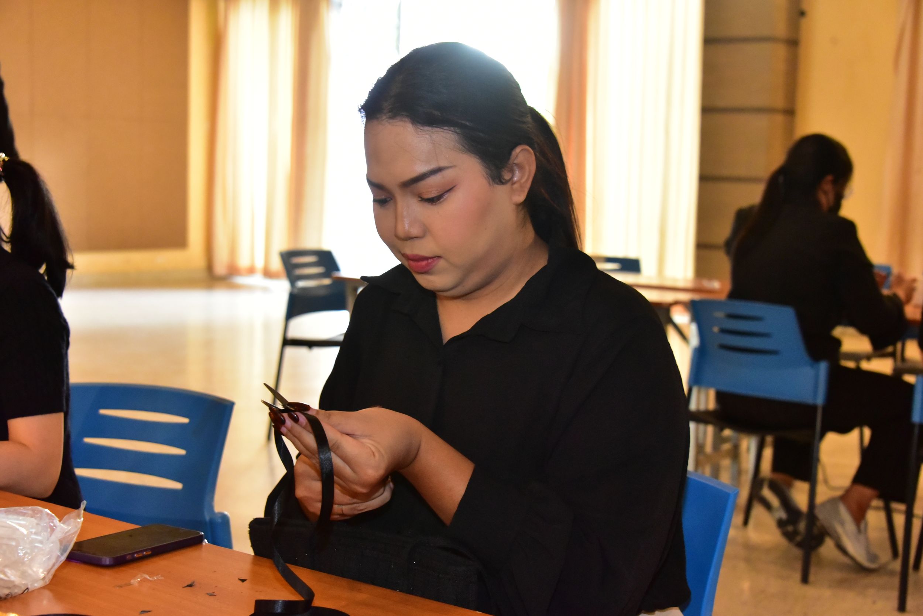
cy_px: 308
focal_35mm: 62
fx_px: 1590
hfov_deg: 32.4
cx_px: 462
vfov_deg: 21.9
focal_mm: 62
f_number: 6.3
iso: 8000
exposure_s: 1/100
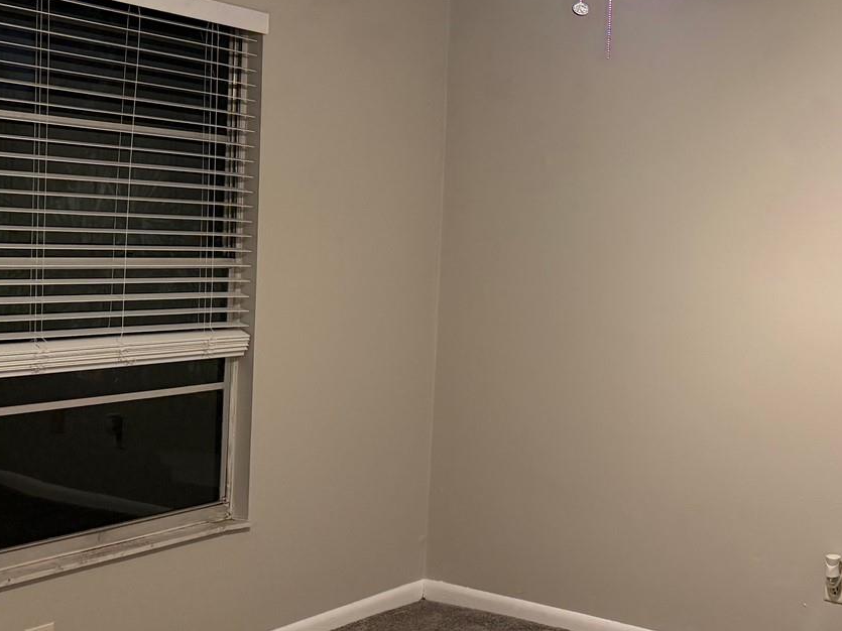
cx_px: 733
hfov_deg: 38.8
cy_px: 285
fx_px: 1119
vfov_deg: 31.5
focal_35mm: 46
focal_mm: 6.76
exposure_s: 1/60
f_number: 1.78
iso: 320
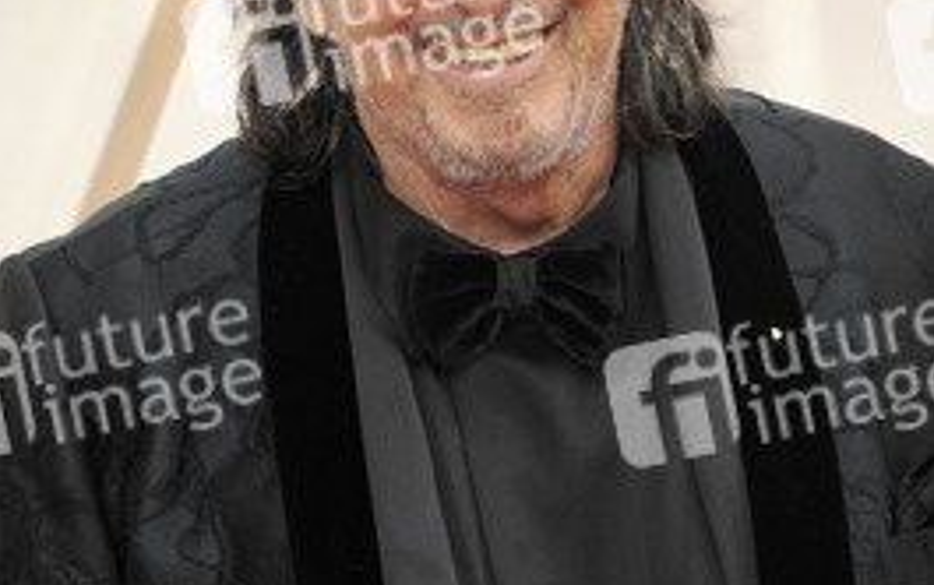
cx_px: 467
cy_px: 208
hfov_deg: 5.5
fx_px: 9806
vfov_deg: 3.4
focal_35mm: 385
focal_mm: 250
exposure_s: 1/200
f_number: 6.3
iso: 800
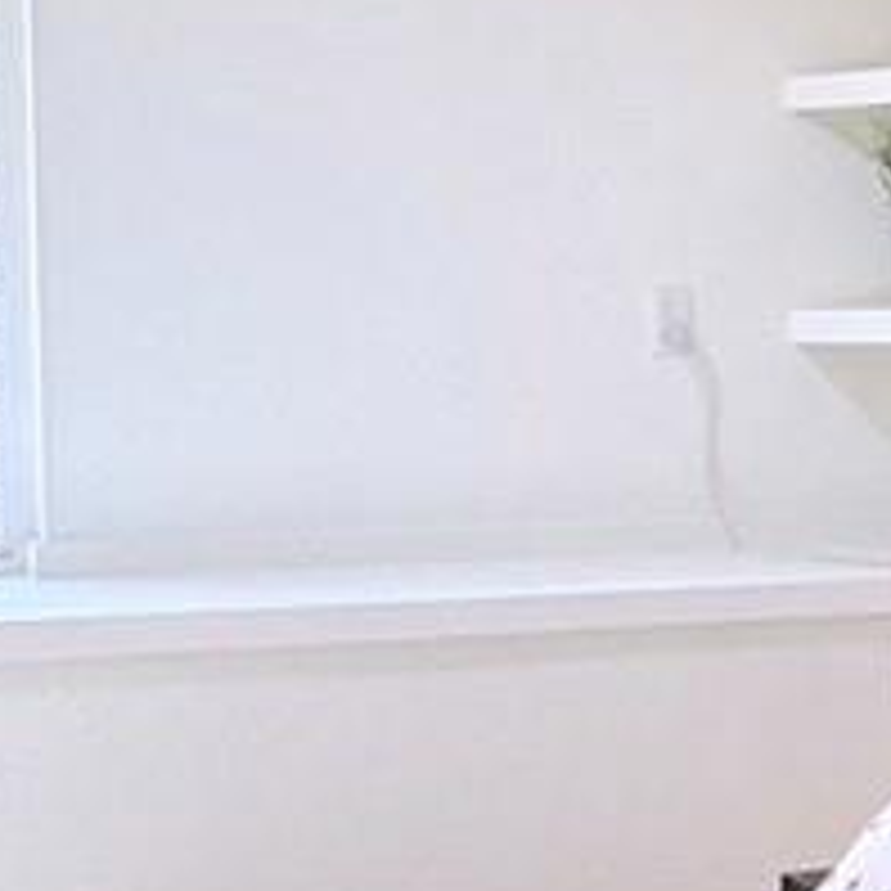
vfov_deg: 17.4
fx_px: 2912
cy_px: 490
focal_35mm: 100
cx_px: 1336
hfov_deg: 16.0
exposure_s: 1/120
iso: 100
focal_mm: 2.22
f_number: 2.2
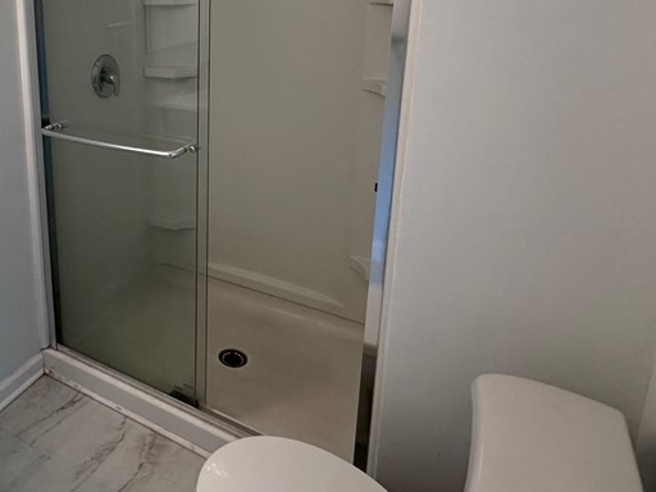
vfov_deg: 47.5
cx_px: 137
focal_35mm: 28
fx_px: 531
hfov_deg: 58.8
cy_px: 110
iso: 320
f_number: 2.2
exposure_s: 1/120
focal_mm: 2.22
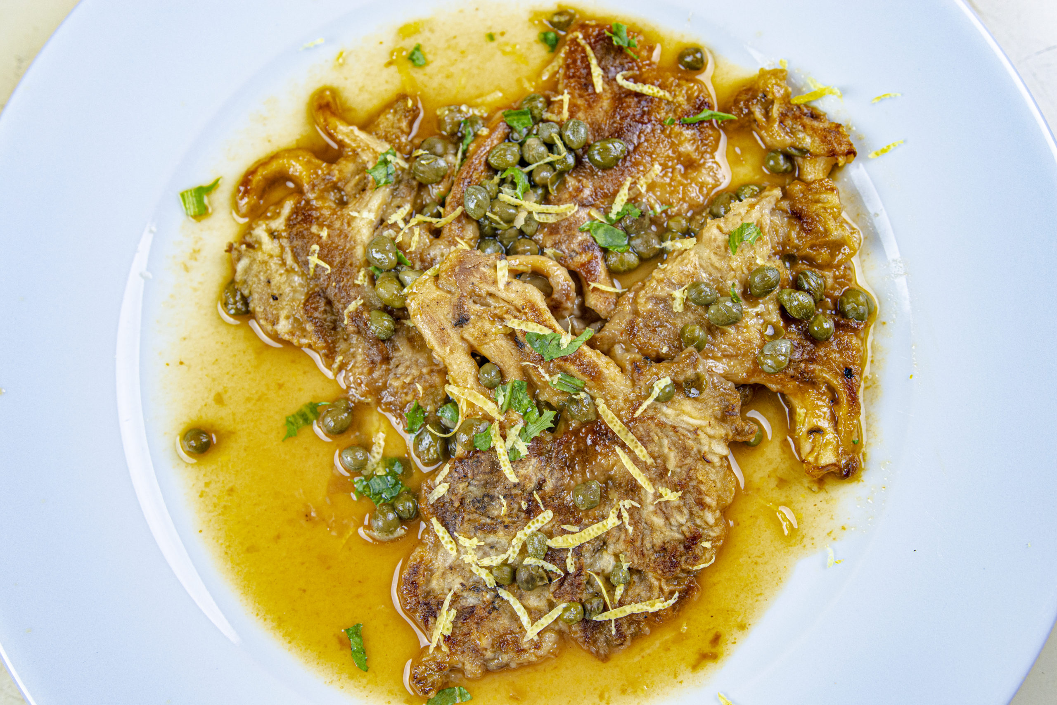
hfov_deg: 53.1
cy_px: 352
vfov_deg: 36.9
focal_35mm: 36
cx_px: 528
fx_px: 1057
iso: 250
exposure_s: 1/320
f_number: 3.2
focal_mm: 24
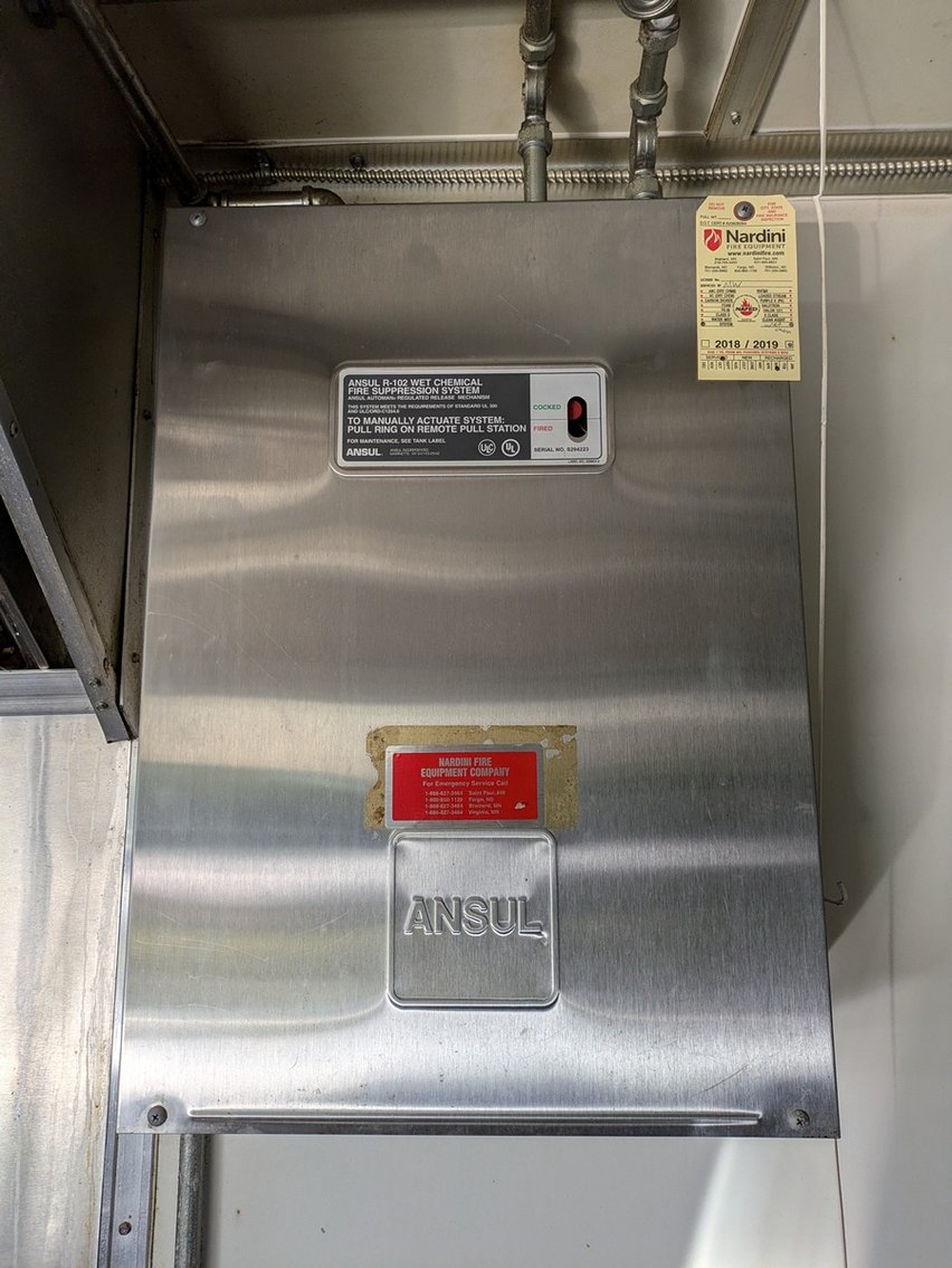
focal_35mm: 25
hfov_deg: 54.9
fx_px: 916
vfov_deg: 69.4
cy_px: 634
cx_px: 476
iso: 43
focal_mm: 5.43
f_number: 1.89
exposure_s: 1/309
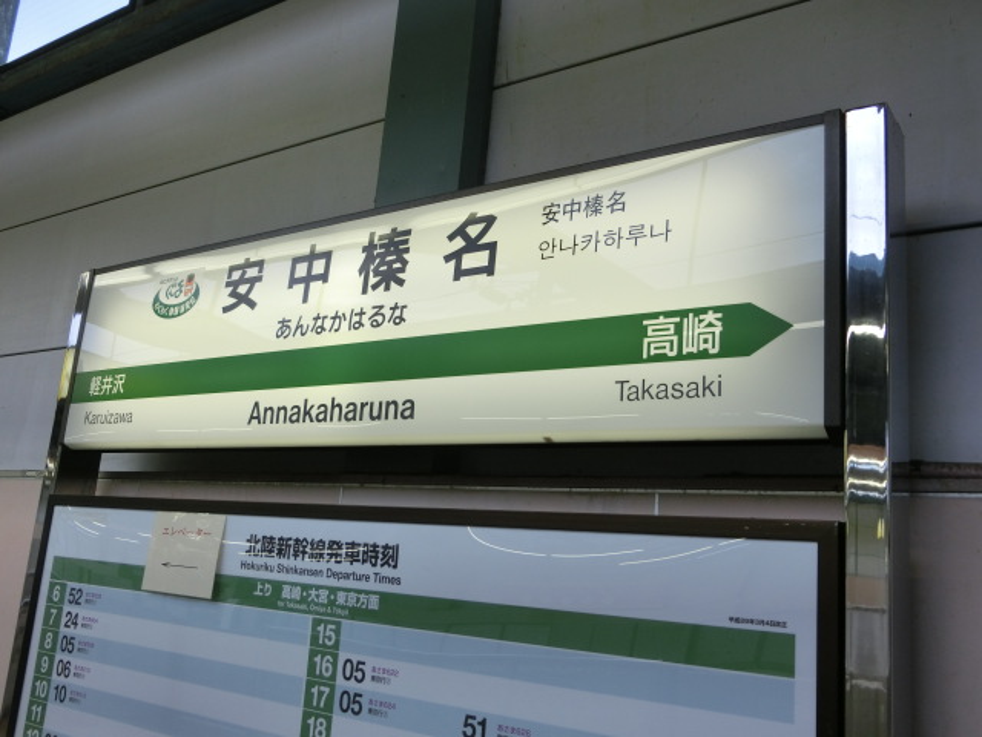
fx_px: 965
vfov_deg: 41.8
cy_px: 368
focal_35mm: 34
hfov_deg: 54.0
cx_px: 491
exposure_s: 1/125
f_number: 3.9
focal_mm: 6
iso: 100
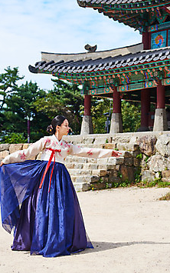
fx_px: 511
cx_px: 83
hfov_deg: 18.9
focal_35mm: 69
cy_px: 125
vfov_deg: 29.8
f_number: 4.5
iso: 100
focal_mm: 60
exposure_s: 1/1000
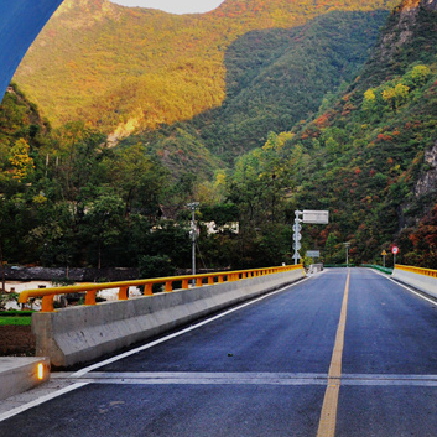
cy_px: 145
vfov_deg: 32.5
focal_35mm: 52
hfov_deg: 32.0
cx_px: 339
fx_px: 743
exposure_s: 1/200
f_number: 3.5
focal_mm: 18
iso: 360
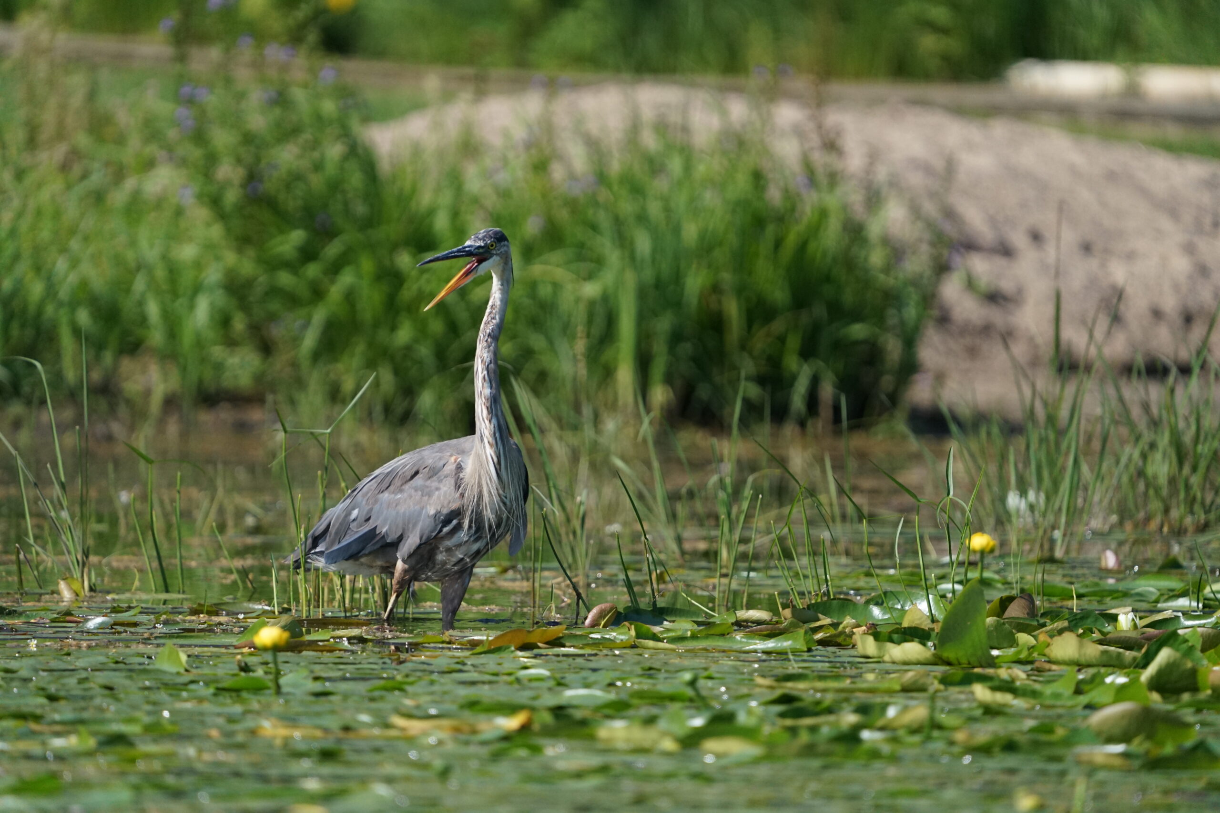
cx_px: 610
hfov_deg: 3.4
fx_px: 20333
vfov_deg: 2.3
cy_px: 406
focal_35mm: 600
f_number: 6.3
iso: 1600
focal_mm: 600
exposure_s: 1/2000
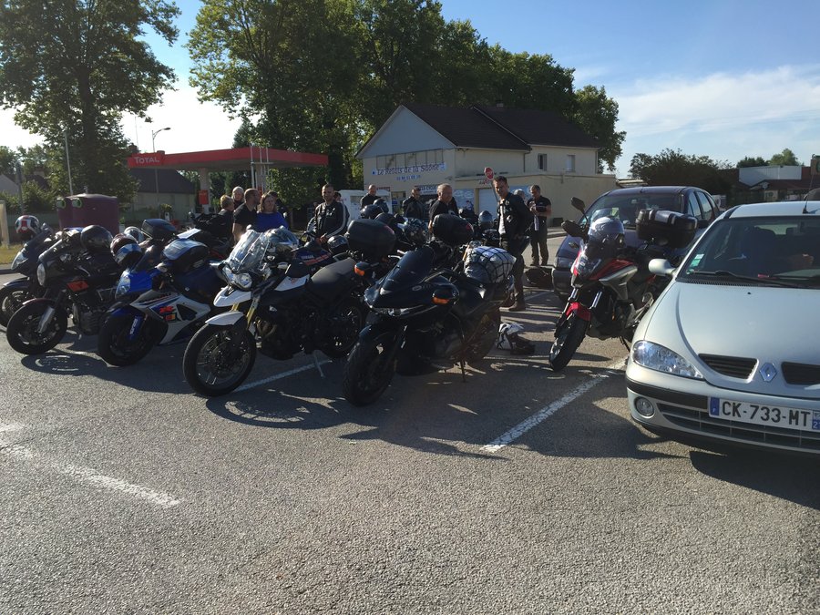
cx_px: 410
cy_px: 308
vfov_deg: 48.2
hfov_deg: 61.7
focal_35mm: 29
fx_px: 687
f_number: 2.2
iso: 32
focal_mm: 4.15
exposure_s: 1/1522
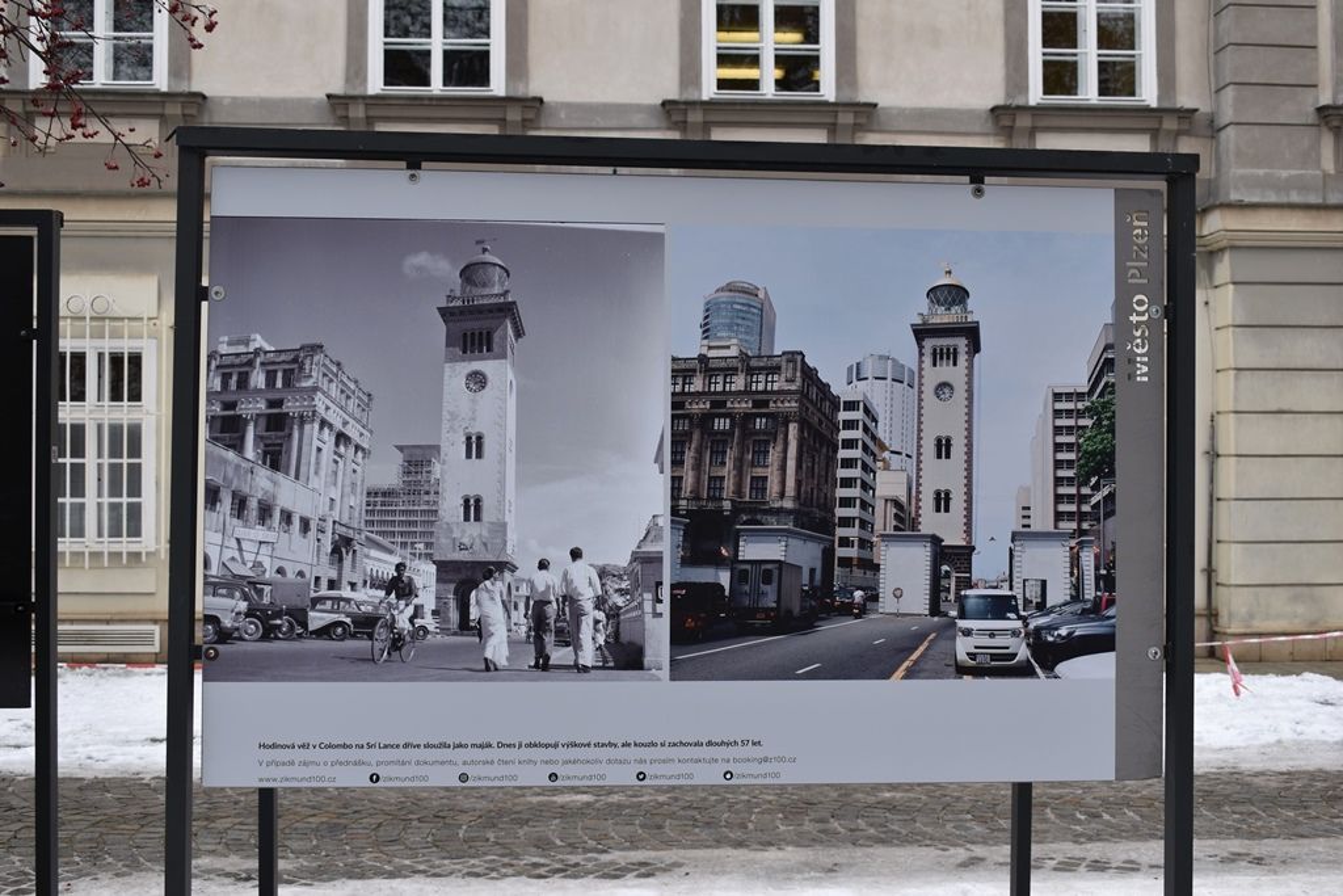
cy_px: 448
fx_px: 1567
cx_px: 672
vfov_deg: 31.9
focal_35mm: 42
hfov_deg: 46.4
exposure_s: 1/160
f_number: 6.3
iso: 100
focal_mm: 28
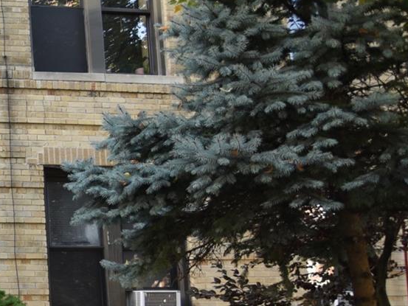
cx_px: -282
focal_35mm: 57
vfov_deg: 24.9
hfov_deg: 23.0
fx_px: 672
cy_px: 273
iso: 400
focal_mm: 16
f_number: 2.8
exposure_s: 1/320
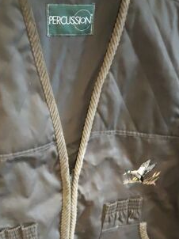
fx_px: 366
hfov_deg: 27.5
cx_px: 78
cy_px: 180
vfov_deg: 35.4
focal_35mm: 53
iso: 9501
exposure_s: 1/16.7
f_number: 1.8
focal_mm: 4.15
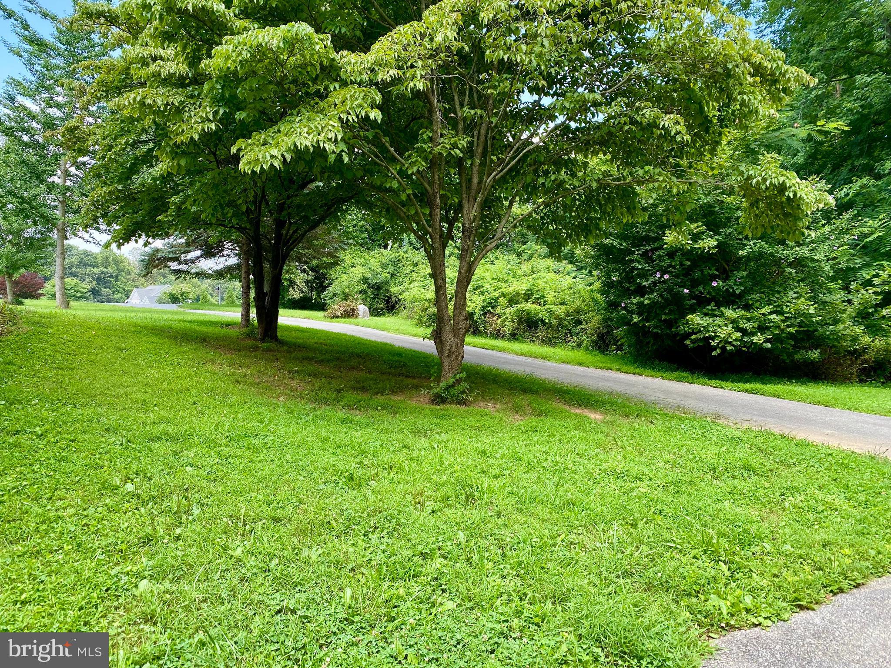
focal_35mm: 26
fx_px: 669
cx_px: 446
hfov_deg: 67.3
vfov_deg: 53.1
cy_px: 334
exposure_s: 1/283
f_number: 1.8
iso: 32
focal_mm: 4.25
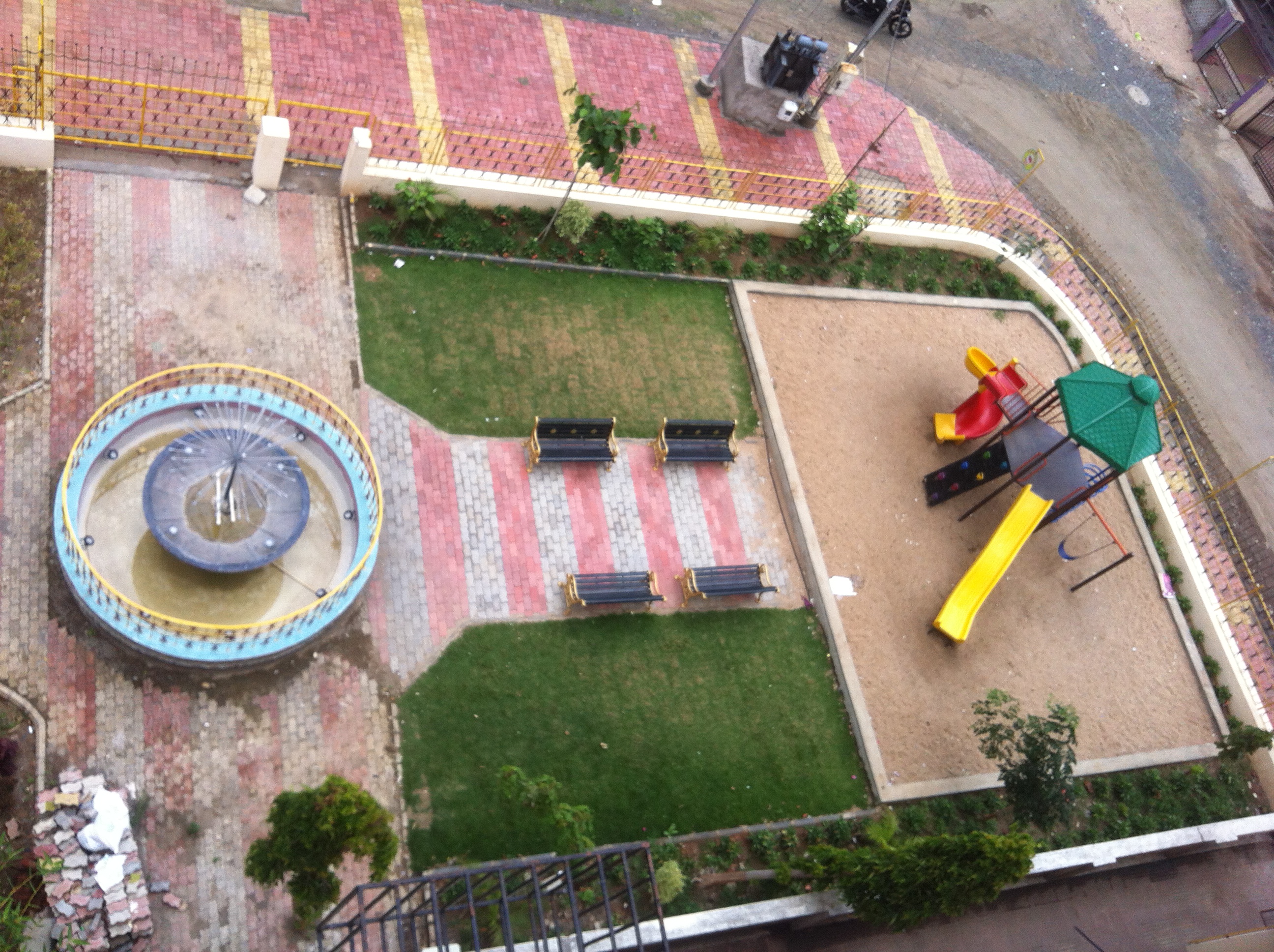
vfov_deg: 40.6
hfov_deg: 52.7
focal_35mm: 35
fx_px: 1286
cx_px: 637
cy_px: 476
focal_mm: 3.85
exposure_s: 1/628
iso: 80
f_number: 2.8
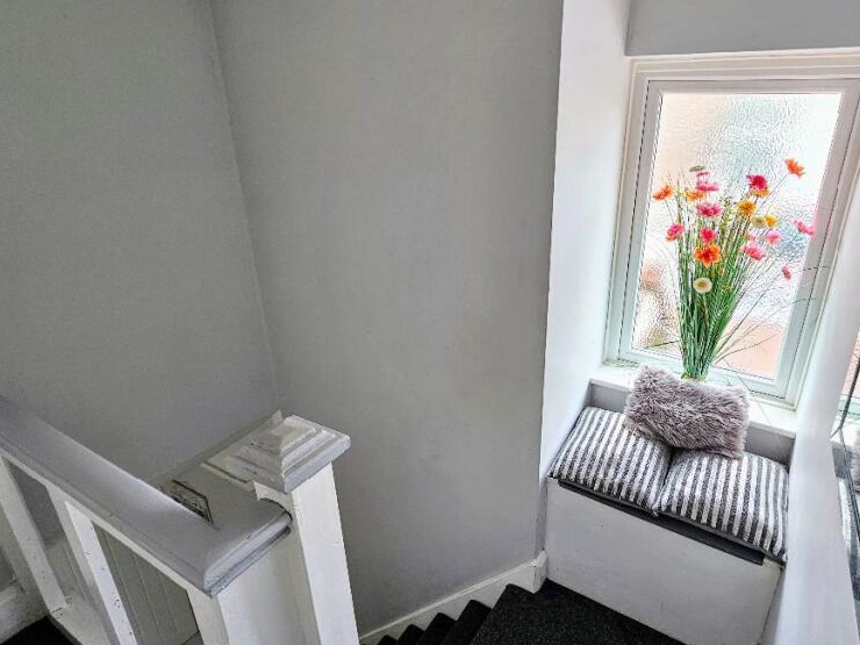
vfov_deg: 71.6
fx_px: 447
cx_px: 519
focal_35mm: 18
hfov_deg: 86.6
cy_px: 316
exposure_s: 1/50
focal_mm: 2.2
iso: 80
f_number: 2.2
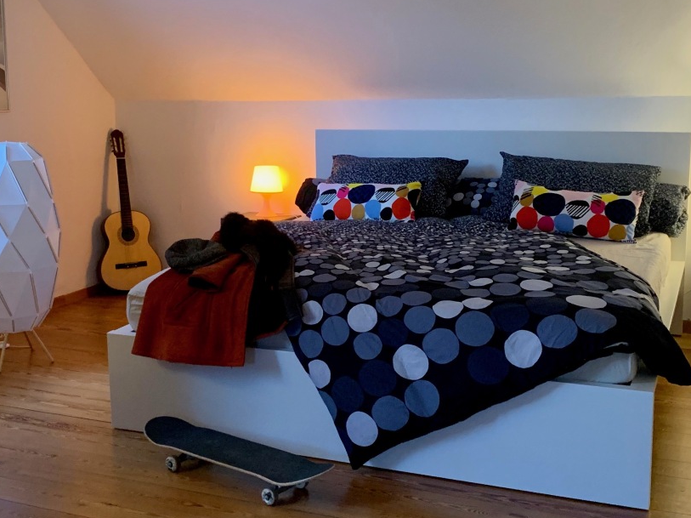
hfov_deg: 39.6
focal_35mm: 48
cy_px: 238
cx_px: 313
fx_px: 958
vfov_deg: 30.2
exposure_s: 1/58
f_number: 1.8
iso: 400
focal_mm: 4.25
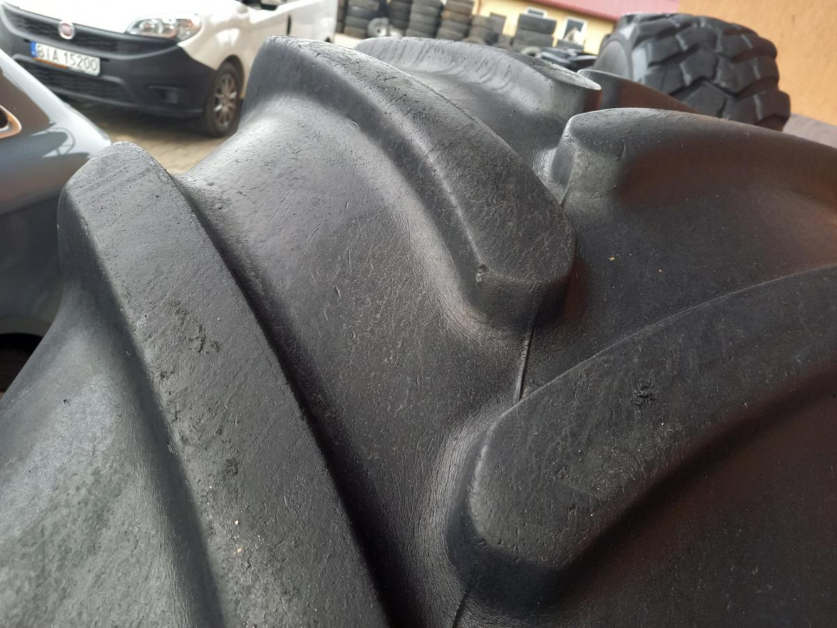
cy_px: 314
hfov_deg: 69.4
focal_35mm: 25
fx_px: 604
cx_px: 418
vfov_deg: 54.9
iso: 160
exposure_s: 1/50
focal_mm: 4.65
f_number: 1.8
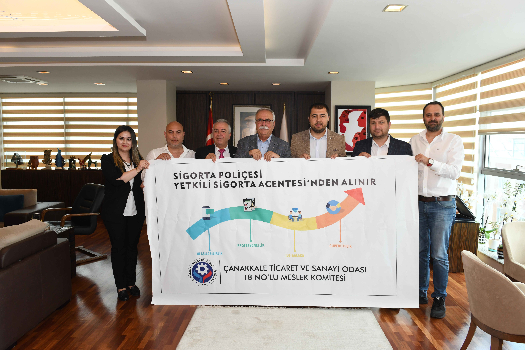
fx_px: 394
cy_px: 175
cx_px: 262
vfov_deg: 47.9
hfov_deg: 67.4
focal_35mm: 27
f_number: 7.1
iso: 1000
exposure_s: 1/160
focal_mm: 27
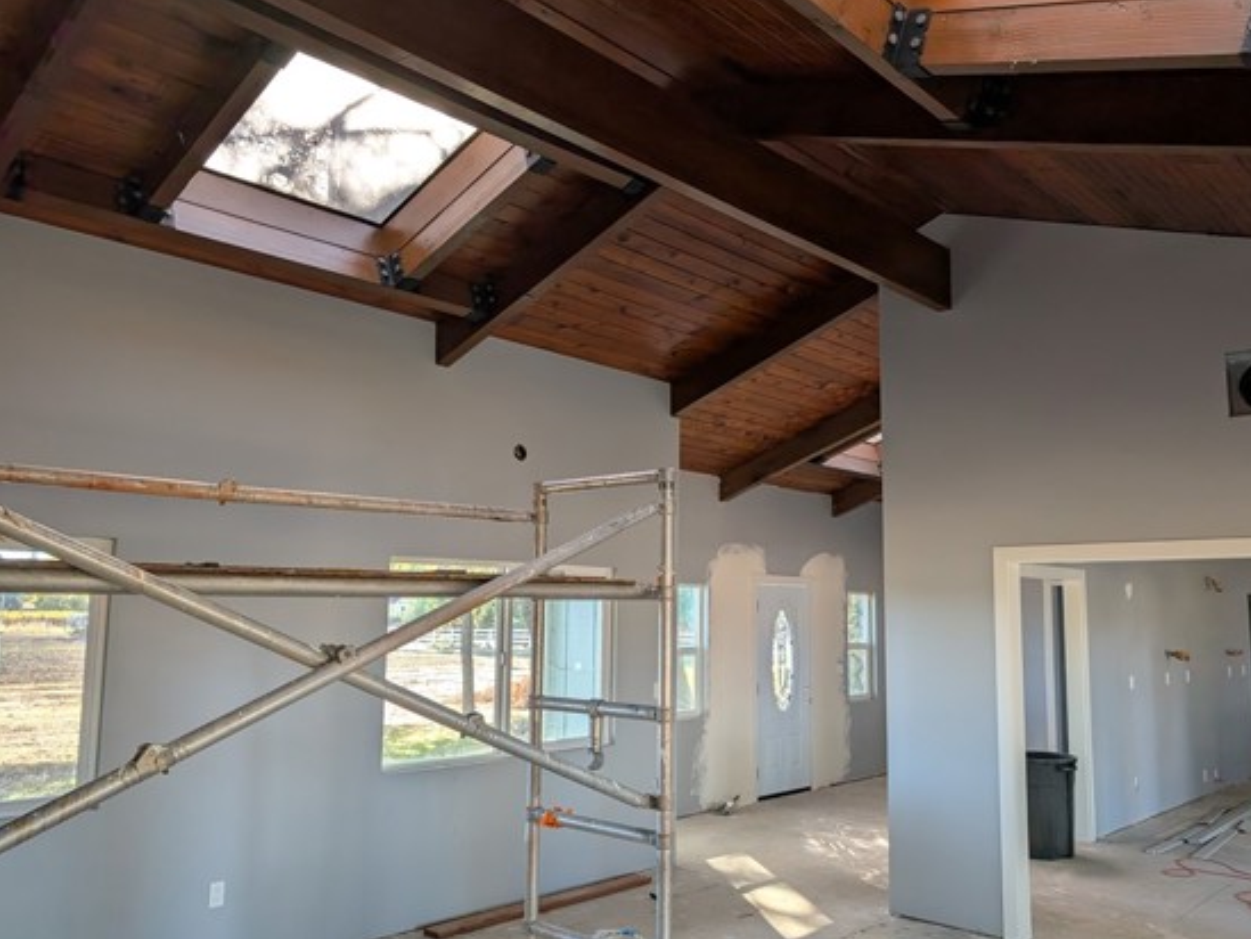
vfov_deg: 49.7
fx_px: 1012
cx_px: 654
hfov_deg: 63.4
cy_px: 505
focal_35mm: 28
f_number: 1.68
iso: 25
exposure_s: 1/55
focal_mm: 6.9
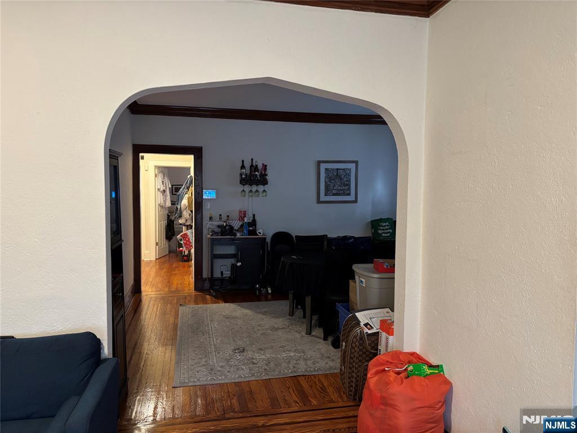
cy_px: 216
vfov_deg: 53.1
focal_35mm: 26
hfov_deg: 67.3
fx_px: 433
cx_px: 288
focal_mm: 5.96
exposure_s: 1/60
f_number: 1.6
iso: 400
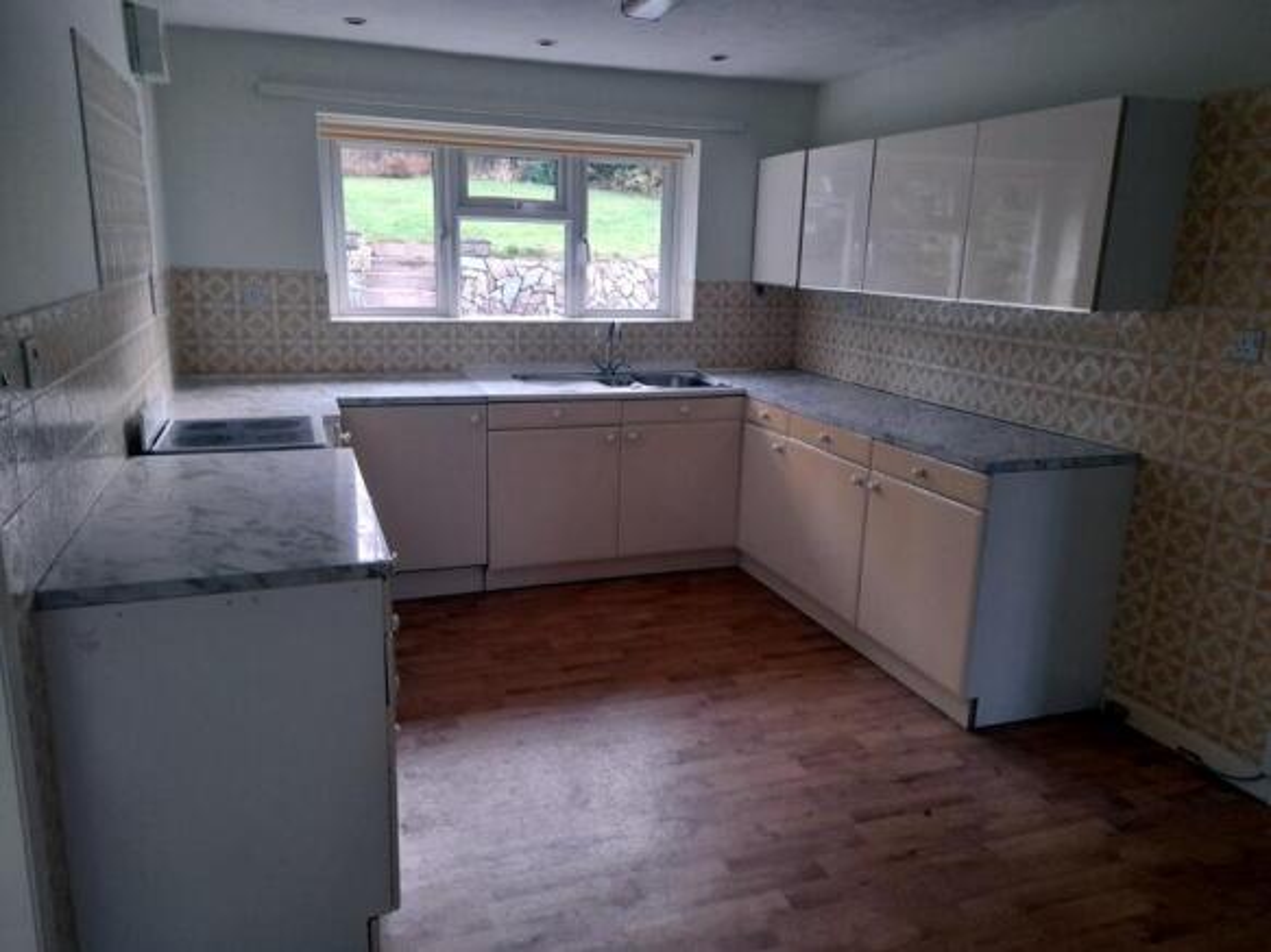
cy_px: 476
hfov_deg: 69.4
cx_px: 636
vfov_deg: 54.9
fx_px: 918
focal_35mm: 25
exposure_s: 1/60
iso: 250
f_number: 2
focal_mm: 4.6
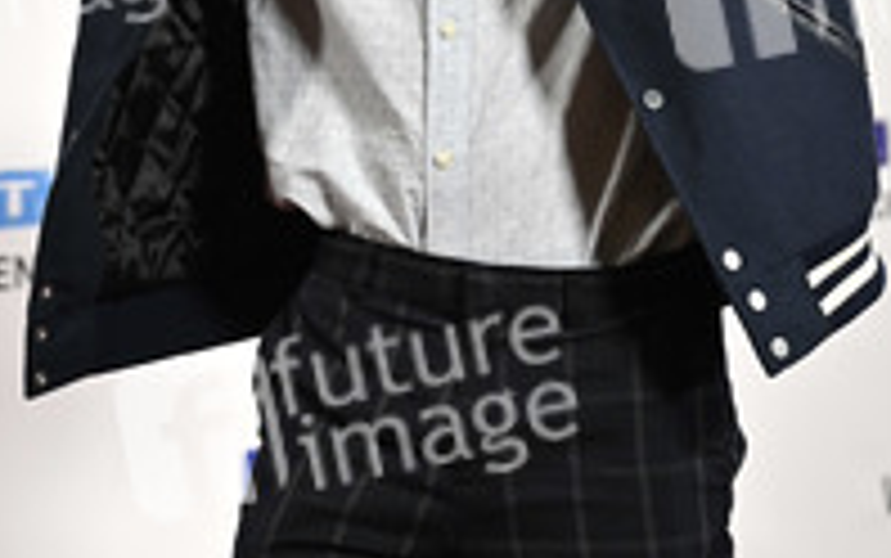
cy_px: -261
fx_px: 3499
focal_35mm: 144
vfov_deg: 8.9
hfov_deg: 14.5
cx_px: 477
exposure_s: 1/250
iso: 800
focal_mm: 70
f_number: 2.8
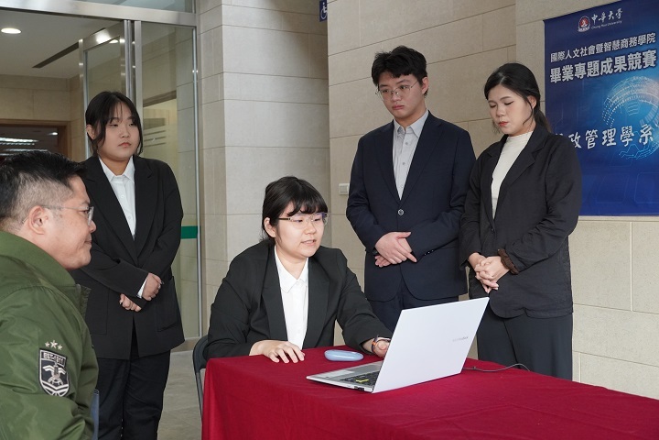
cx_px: 330
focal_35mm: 48
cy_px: 220
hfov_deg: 41.1
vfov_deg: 28.1
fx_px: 879
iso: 1600
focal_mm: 32
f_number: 4.5
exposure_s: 1/160
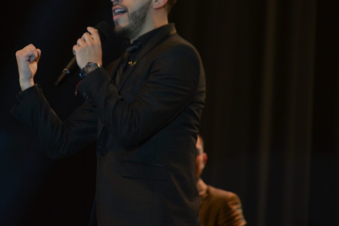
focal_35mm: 280
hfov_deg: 7.4
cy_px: 69
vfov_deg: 4.9
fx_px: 2636
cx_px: 112
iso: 1000
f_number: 4.8
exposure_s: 1/160
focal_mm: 122
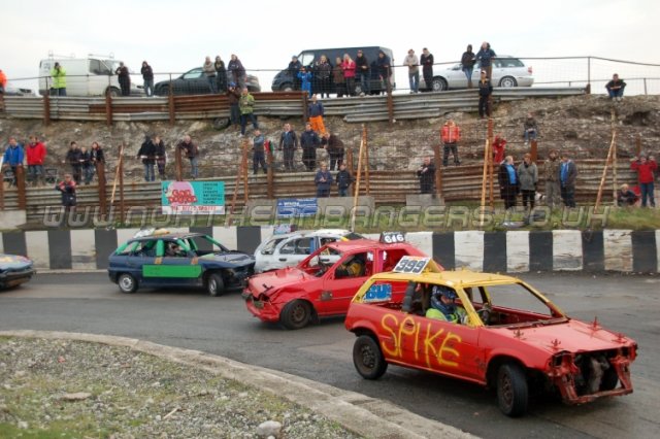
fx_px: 934
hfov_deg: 38.9
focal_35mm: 51
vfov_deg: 26.5
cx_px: 330
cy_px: 220
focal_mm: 34
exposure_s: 1/640
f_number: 4.5
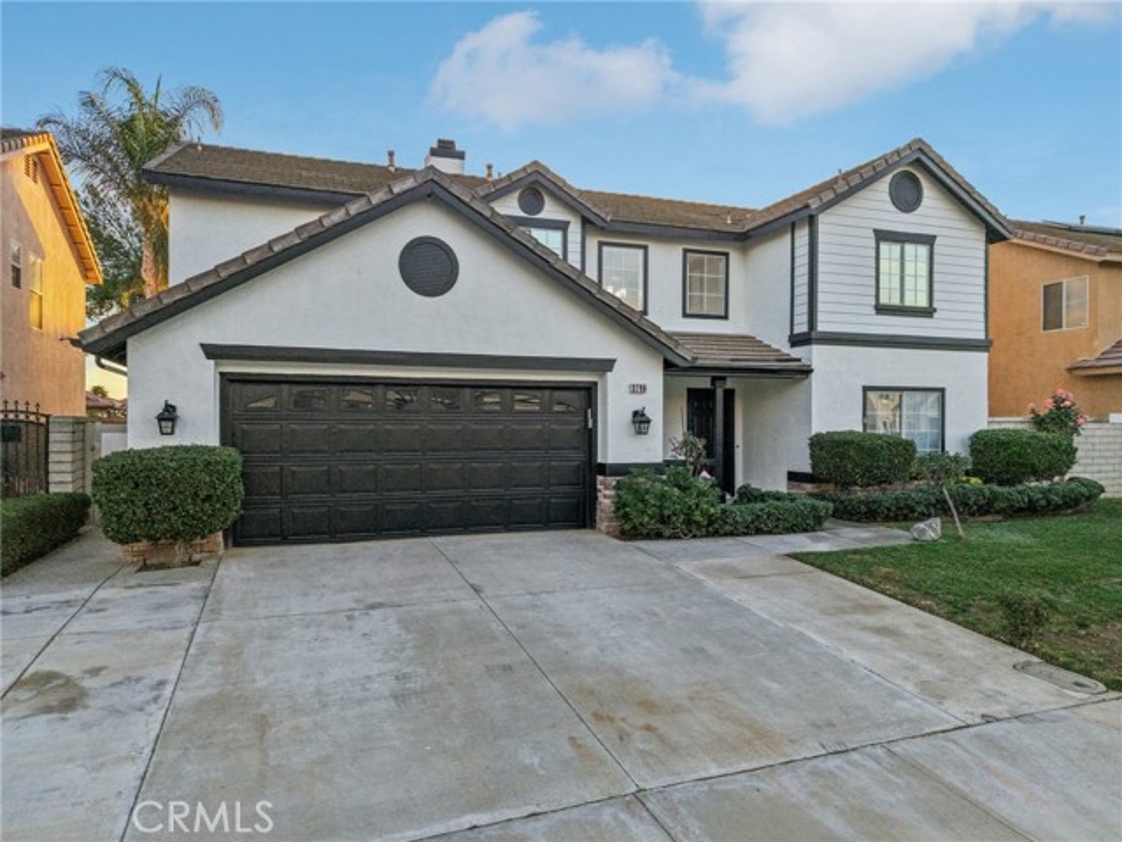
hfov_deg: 71.6
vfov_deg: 56.8
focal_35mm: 24
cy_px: 421
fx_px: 778
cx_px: 561
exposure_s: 1/730
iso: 200
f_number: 1.8
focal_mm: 8.7
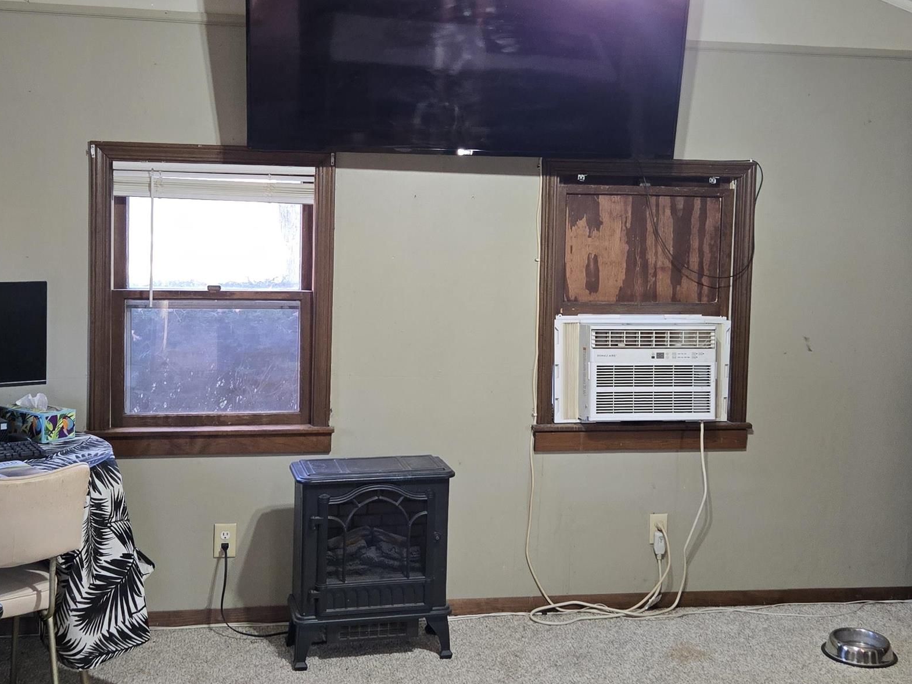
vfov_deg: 32.2
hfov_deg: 42.1
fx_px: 1186
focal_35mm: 45
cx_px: 458
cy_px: 306
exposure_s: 1/120
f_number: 1.8
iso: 400
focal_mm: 5.4
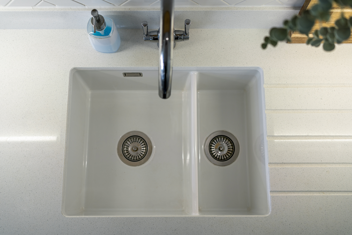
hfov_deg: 54.4
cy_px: 118
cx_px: 176
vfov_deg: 37.9
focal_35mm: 35
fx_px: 342
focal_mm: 35
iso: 125
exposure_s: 1/100
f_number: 3.2
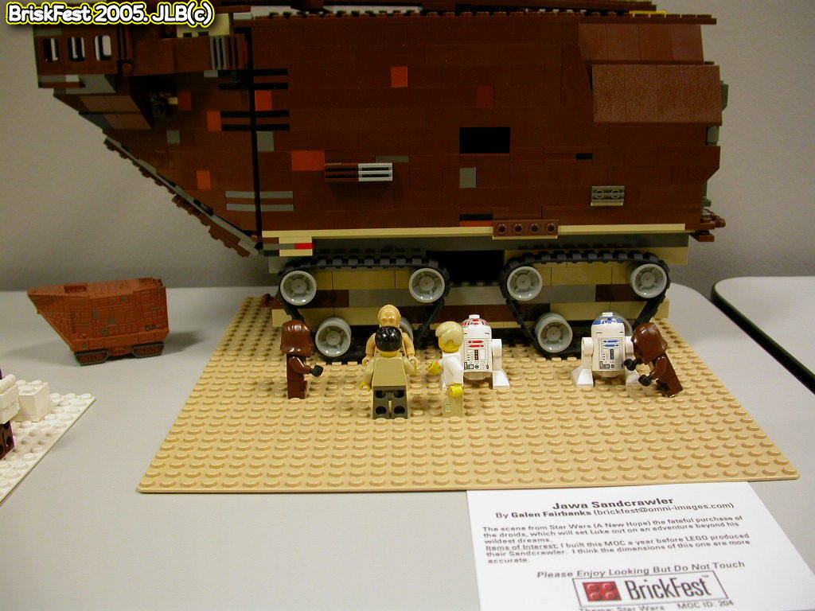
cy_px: 306
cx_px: 408
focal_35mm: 38
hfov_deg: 49.0
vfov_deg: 37.7
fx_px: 895
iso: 100
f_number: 2.6
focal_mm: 7.85
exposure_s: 1/20.1
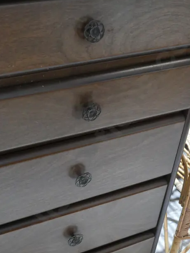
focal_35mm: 67
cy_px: 166
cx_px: 86
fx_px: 490
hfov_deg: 21.9
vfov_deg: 28.8
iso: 2000
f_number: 4.5
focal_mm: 20
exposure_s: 1/60
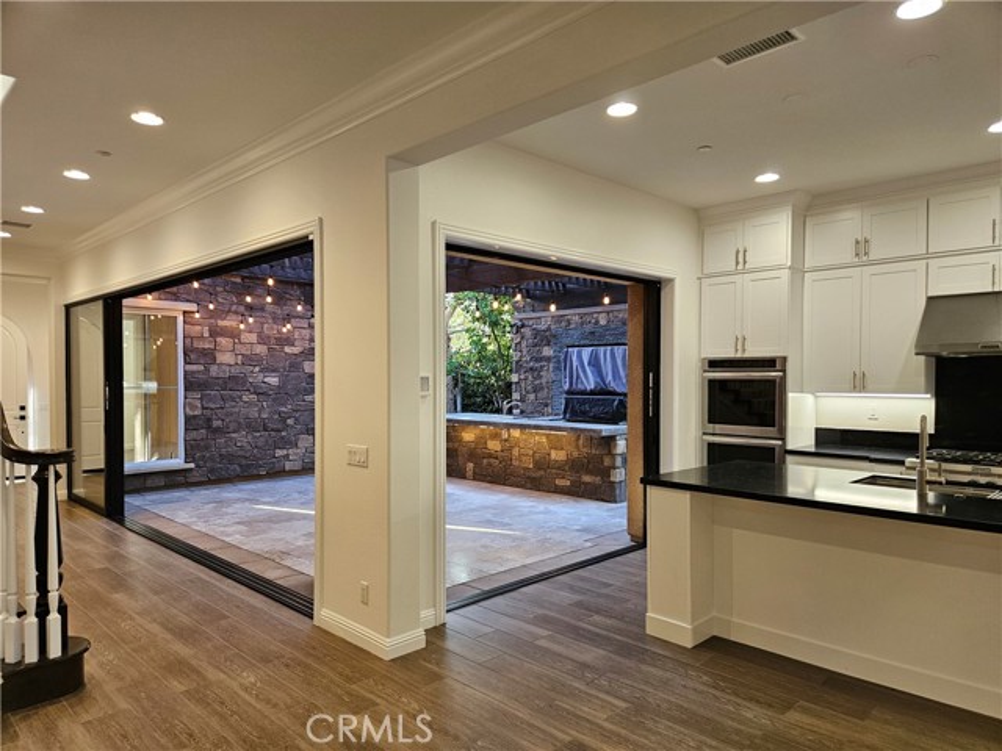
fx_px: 666
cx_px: 501
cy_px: 376
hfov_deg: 73.9
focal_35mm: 23
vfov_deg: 58.9
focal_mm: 5.4
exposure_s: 1/120
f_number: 1.8
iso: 200
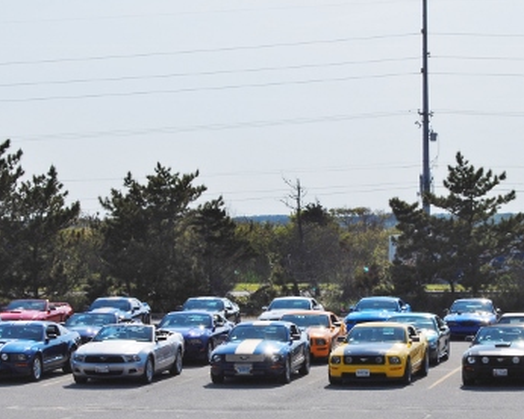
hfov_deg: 16.0
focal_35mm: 120
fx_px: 1862
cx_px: 304
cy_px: 287
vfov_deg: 12.8
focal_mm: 46
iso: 200
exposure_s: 1/500
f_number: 11
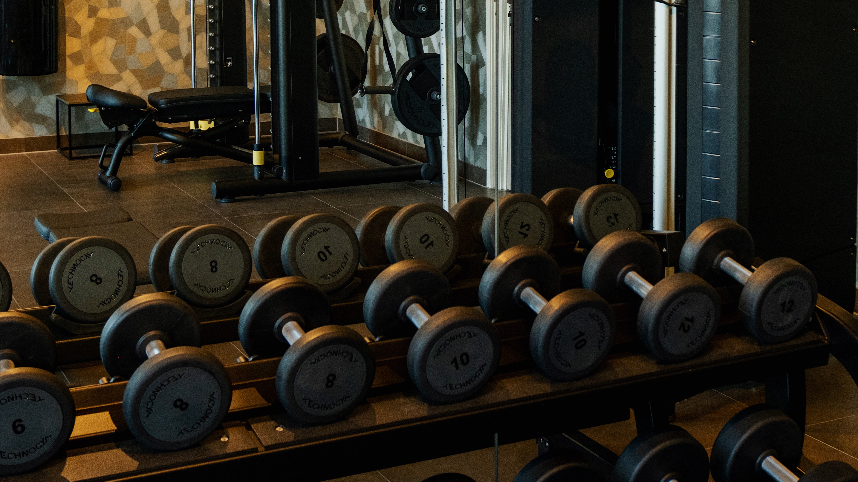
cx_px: 523
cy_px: 32
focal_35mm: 60
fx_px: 1365
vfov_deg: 19.6
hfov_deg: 34.8
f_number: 4.2
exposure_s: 1/60
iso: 400
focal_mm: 22.8
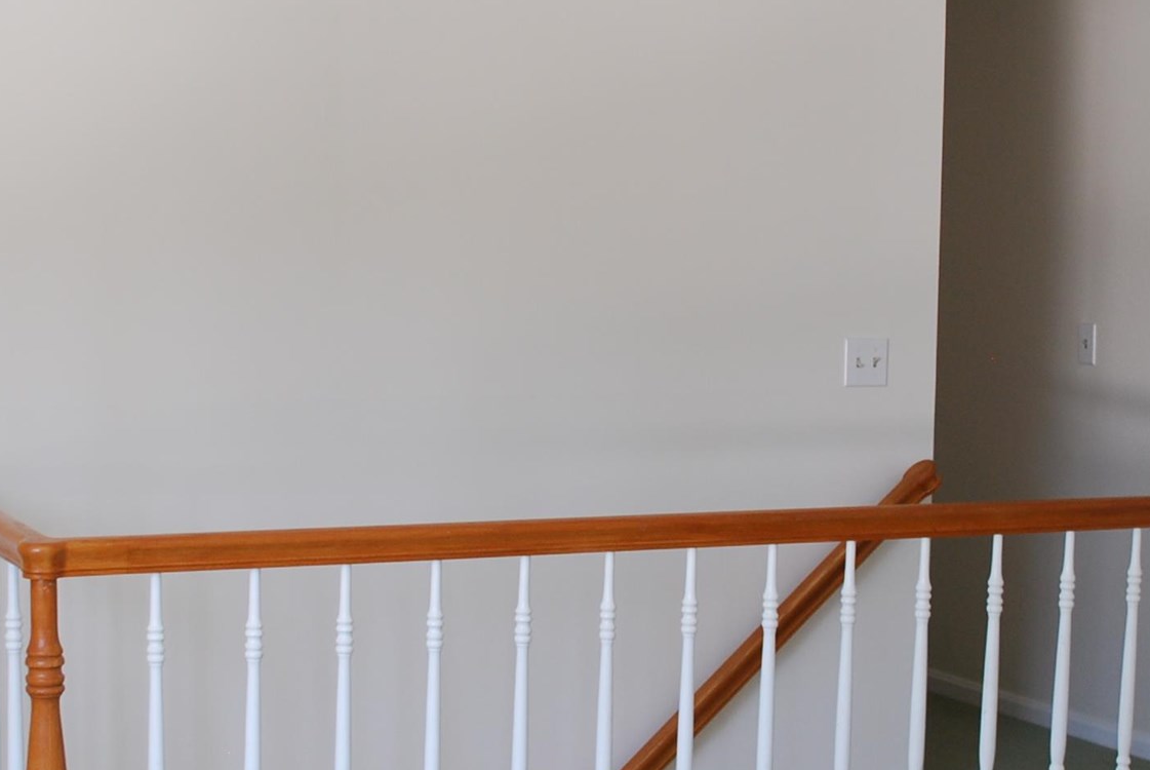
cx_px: 484
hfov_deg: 27.3
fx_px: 2366
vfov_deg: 18.5
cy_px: 389
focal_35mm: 74
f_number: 3.5
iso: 200
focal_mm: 18
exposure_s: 1/40
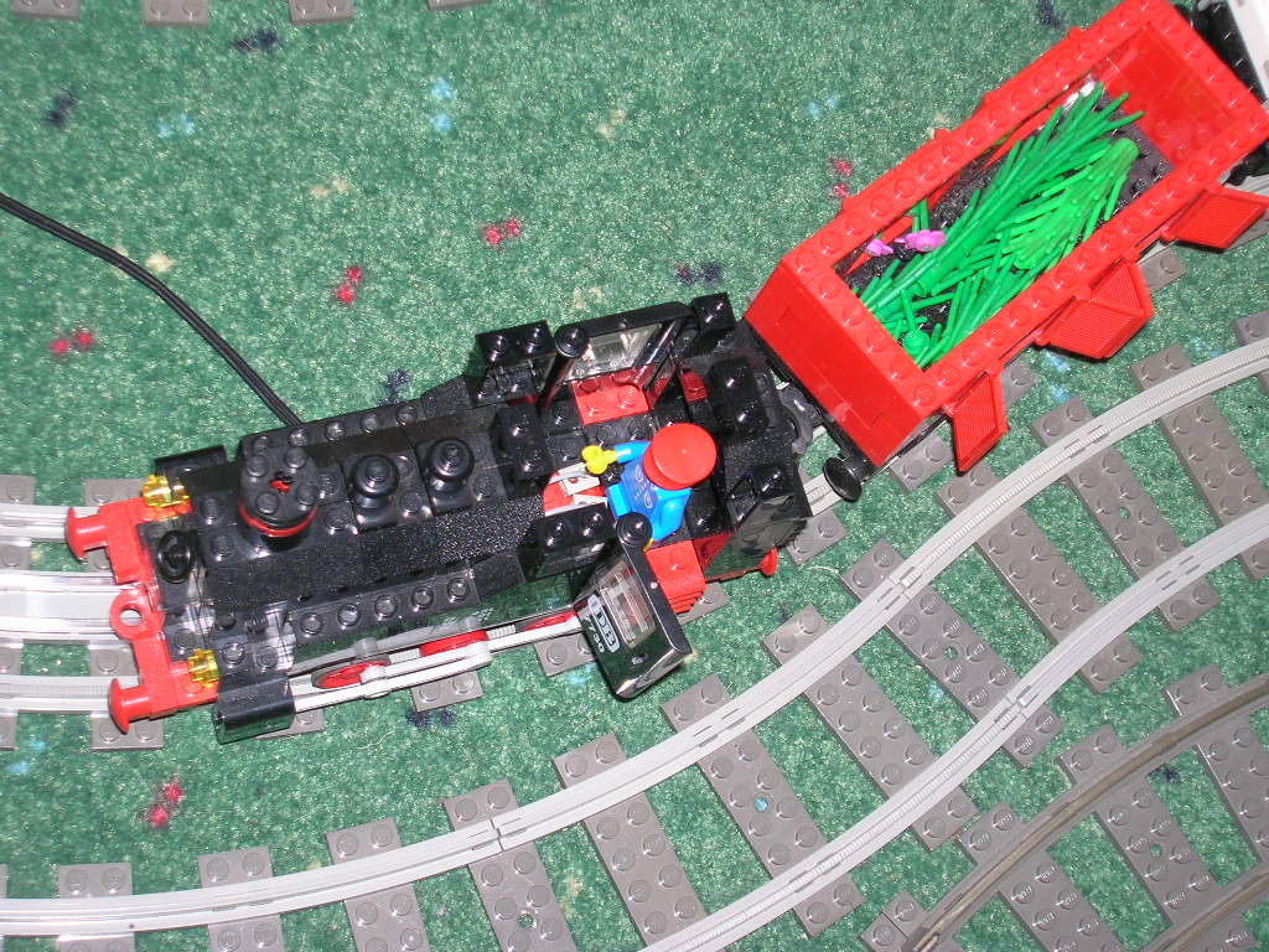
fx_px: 2420
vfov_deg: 22.3
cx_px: 634
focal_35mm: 66
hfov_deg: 29.4
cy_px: 476
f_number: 3.8
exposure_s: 1/60.1
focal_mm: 11
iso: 50
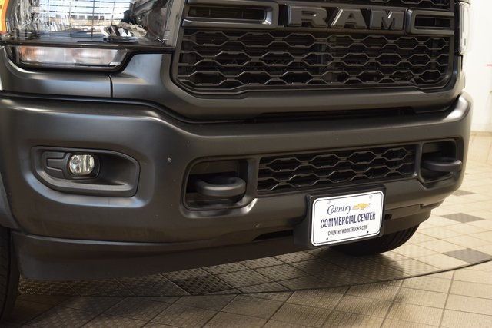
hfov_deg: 37.8
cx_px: 246
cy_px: 164
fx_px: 718
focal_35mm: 52
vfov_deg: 25.8
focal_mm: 35
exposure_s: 1/40
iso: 1600
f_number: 4.2
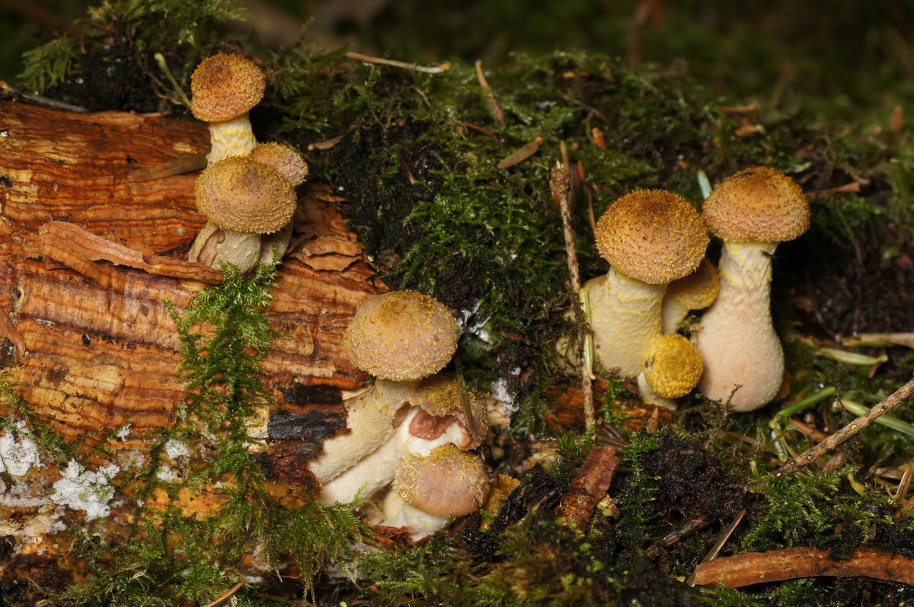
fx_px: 3423
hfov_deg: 15.2
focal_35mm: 135
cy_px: 304
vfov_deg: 10.1
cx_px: 457
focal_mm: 90
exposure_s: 1/160
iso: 400
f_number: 11
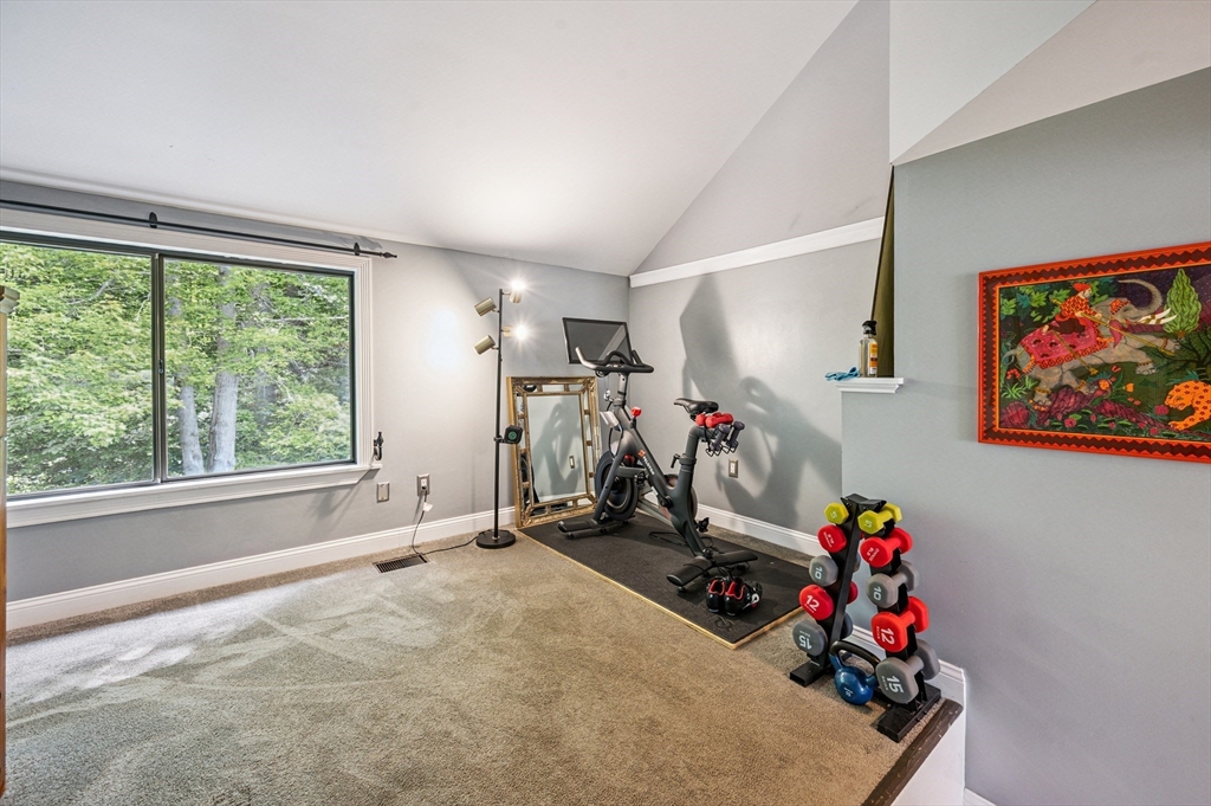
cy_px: 403
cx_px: 606
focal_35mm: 14
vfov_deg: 81.1
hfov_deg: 104.3
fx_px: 471
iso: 1250
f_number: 8
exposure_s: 1/5
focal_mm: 14
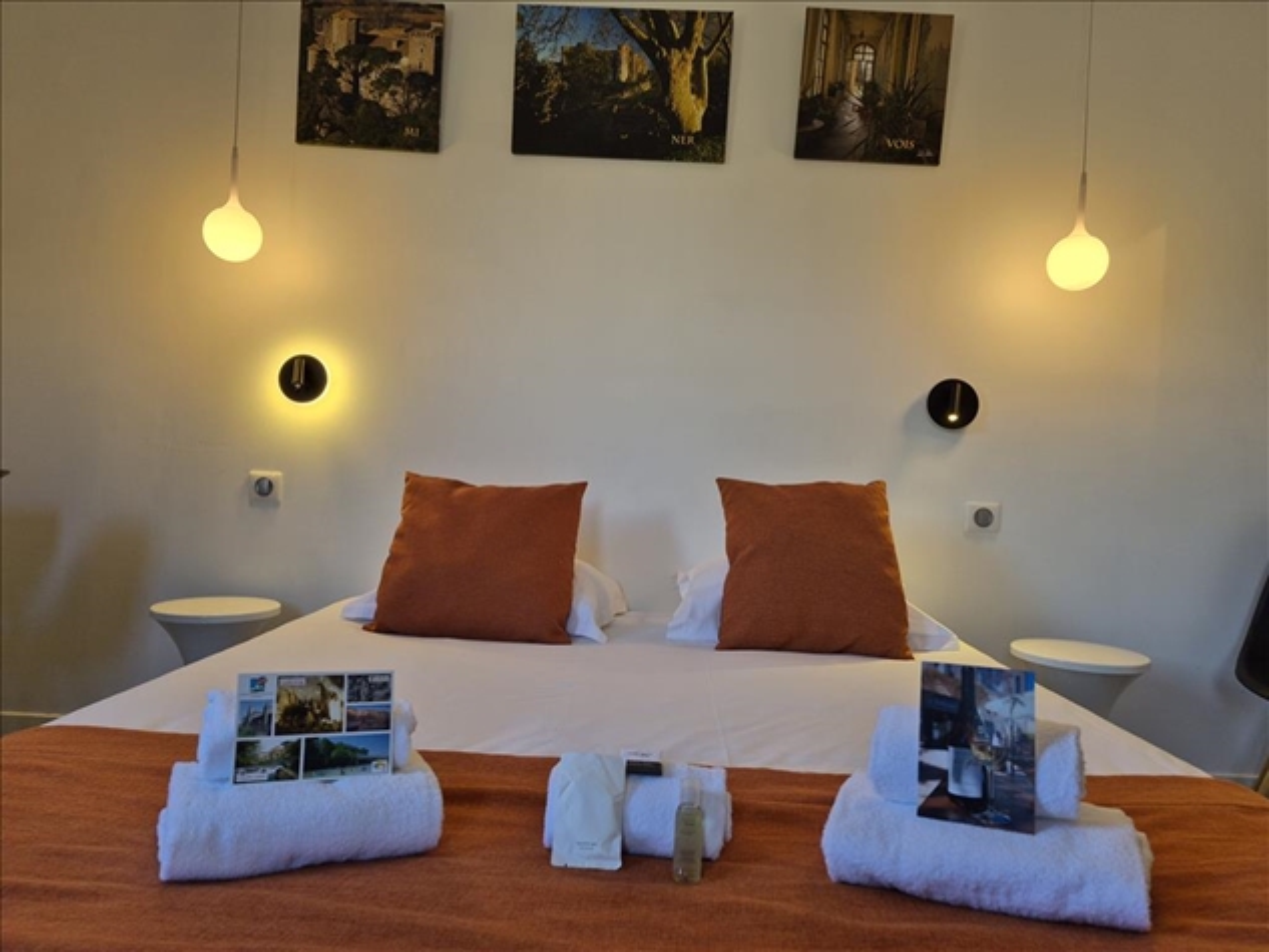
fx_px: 843
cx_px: 634
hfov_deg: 73.9
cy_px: 476
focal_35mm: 23
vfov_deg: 58.9
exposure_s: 1/100
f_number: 1.8
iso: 40
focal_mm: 5.4
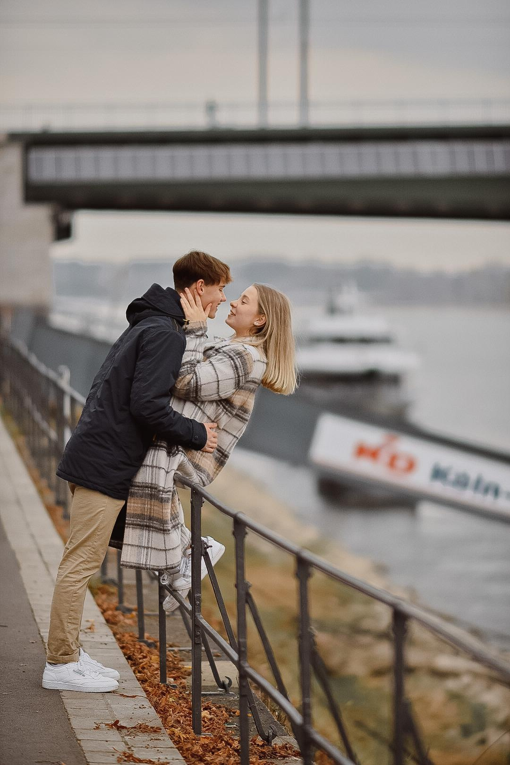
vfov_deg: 15.2
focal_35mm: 135
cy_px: 382
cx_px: 255
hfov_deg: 10.2
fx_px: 2869
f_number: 2
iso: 200
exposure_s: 1/1250
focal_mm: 135
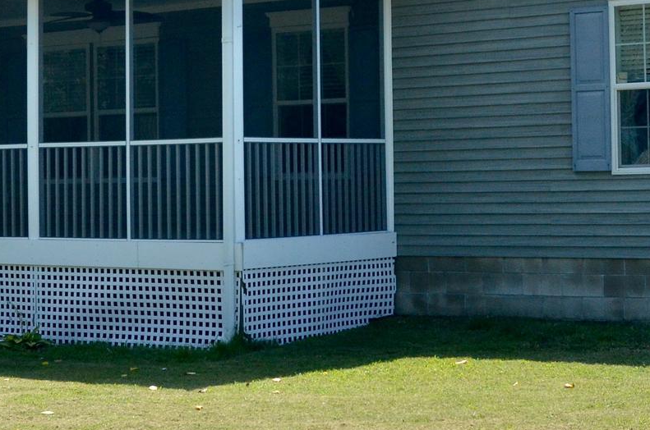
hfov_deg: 20.2
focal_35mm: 101
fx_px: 1820
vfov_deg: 13.4
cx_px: 258
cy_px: 110
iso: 900
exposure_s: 1/2000
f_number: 7.1
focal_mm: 26
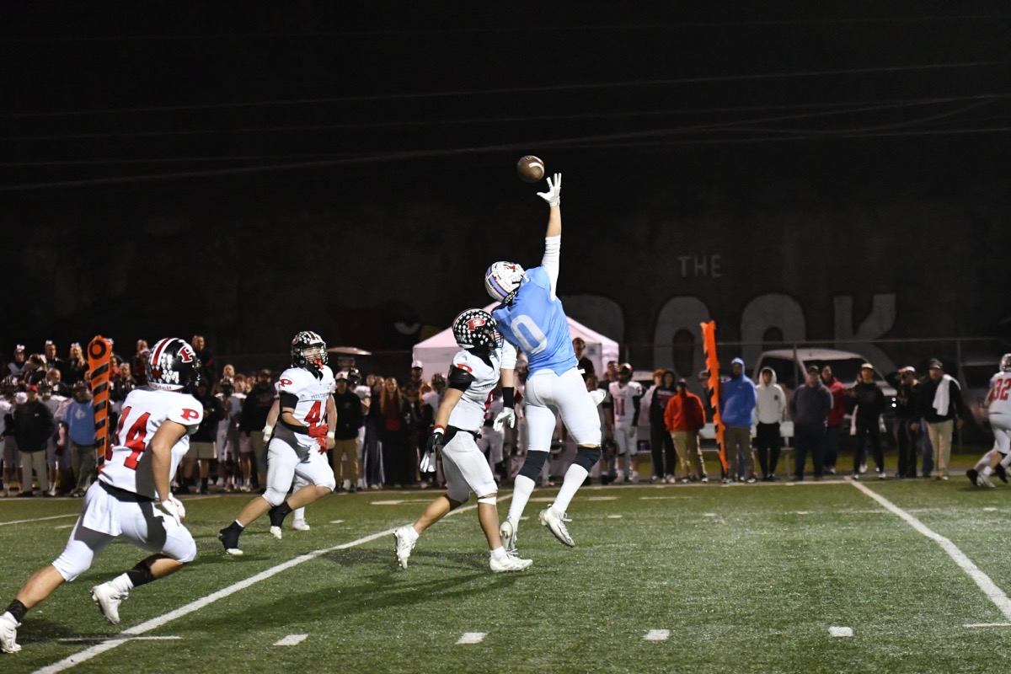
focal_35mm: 123
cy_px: 337
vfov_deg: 11.1
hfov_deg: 16.7
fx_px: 3454
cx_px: 506
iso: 6400
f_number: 2.8
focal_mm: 82
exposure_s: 1/1000
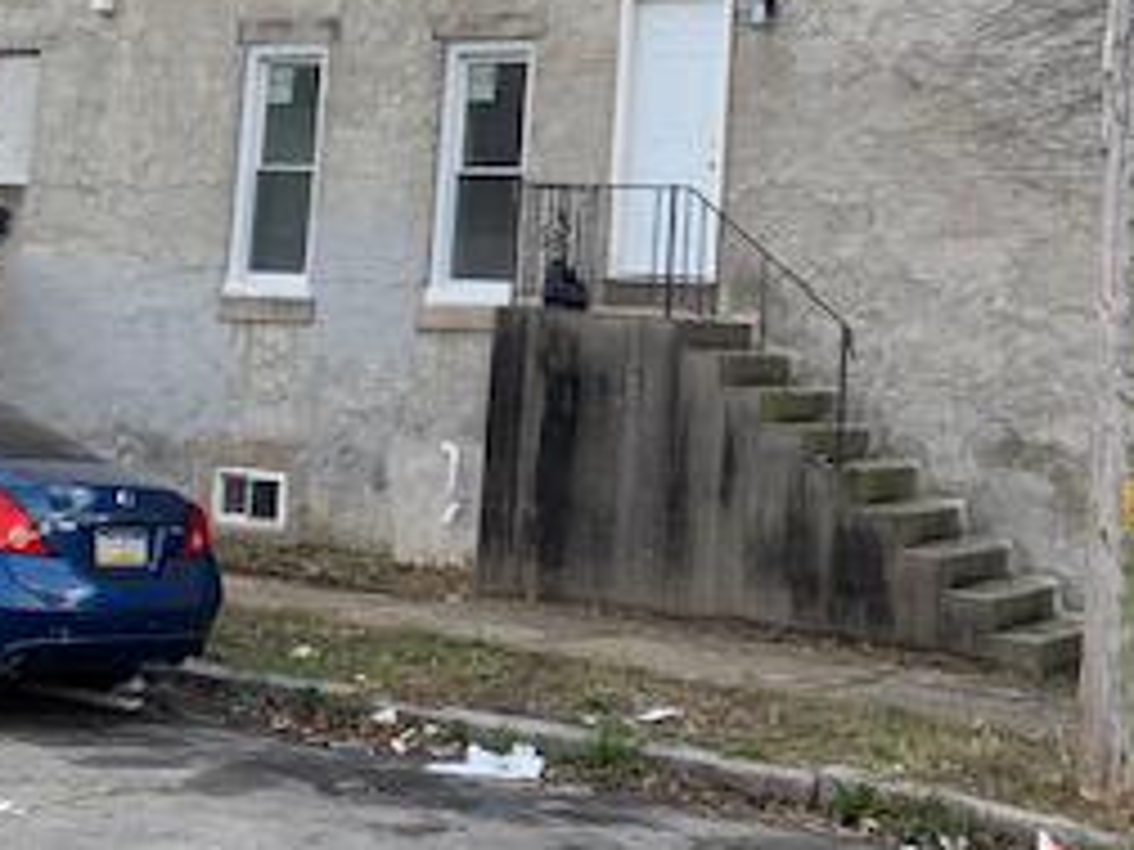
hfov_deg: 29.2
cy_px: 112
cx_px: 760
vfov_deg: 21.8
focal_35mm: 66
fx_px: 2162
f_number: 1.8
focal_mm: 4.25
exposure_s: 1/150
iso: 25
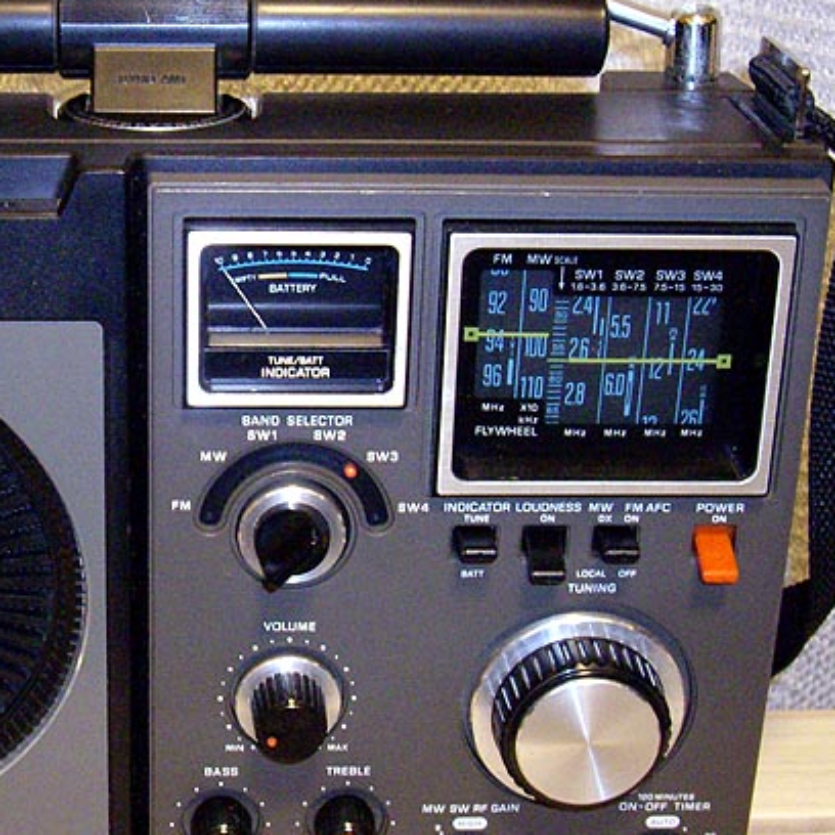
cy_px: 391
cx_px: 174
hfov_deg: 22.8
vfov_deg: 23.1
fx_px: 2047
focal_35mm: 75
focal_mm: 7.9
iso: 800
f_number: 2.8
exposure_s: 1/40
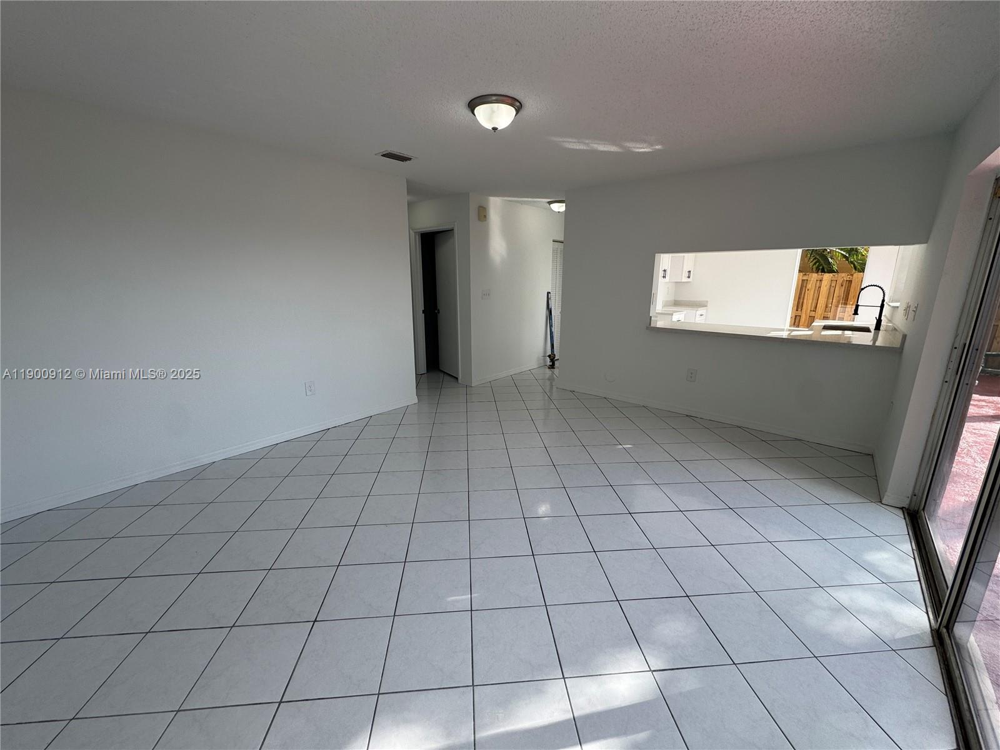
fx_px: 404
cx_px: 500
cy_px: 375
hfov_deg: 102.1
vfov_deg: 85.7
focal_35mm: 14
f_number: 2.2
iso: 40
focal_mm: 2.22
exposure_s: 1/287
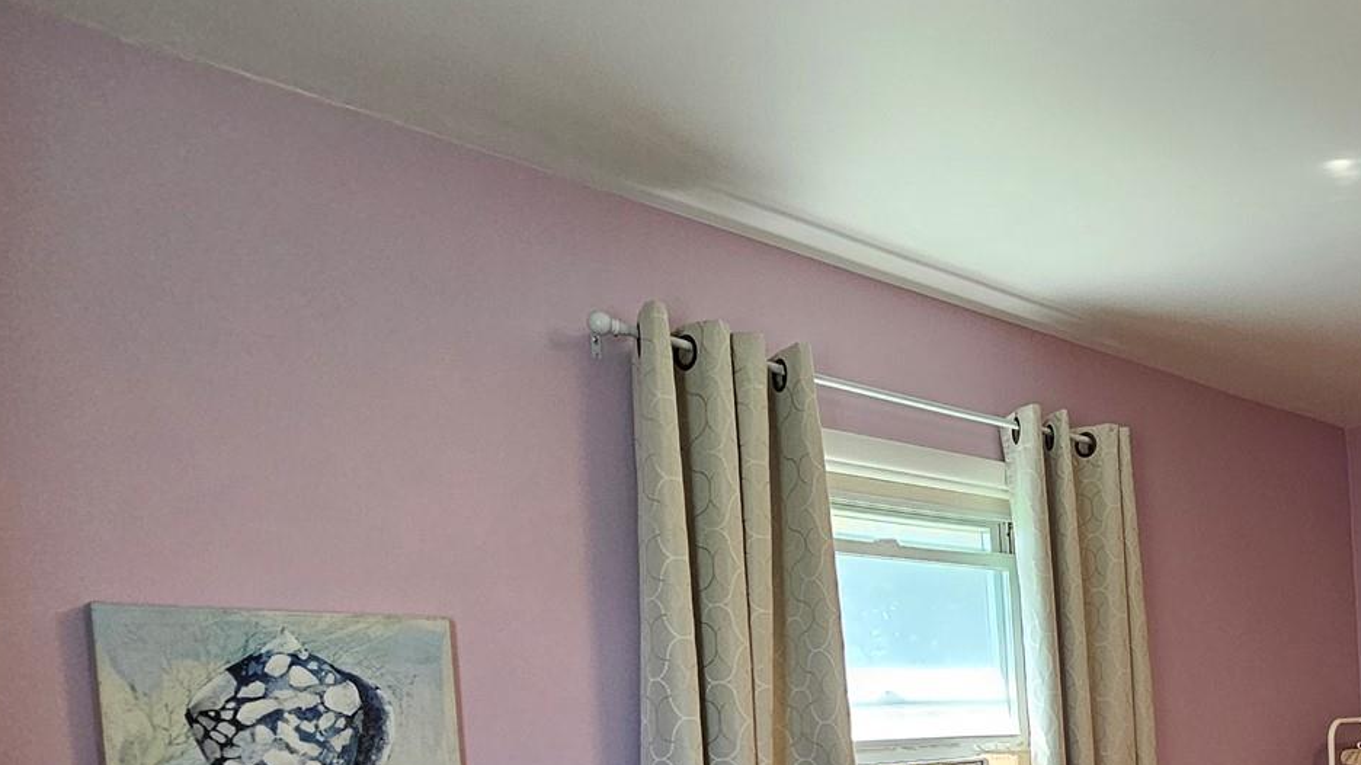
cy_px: 761
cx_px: 1265
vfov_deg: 34.4
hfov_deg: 53.4
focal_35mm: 31
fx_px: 1118
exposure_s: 1/60
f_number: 2.2
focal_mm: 2.2
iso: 200
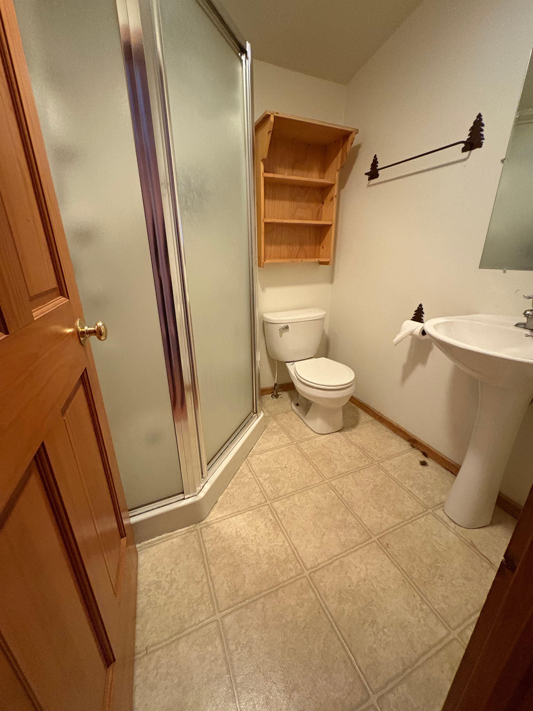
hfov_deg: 85.7
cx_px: 266
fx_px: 287
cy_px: 356
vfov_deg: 102.1
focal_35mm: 14
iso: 800
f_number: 2.2
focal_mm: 2.22
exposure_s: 1/40
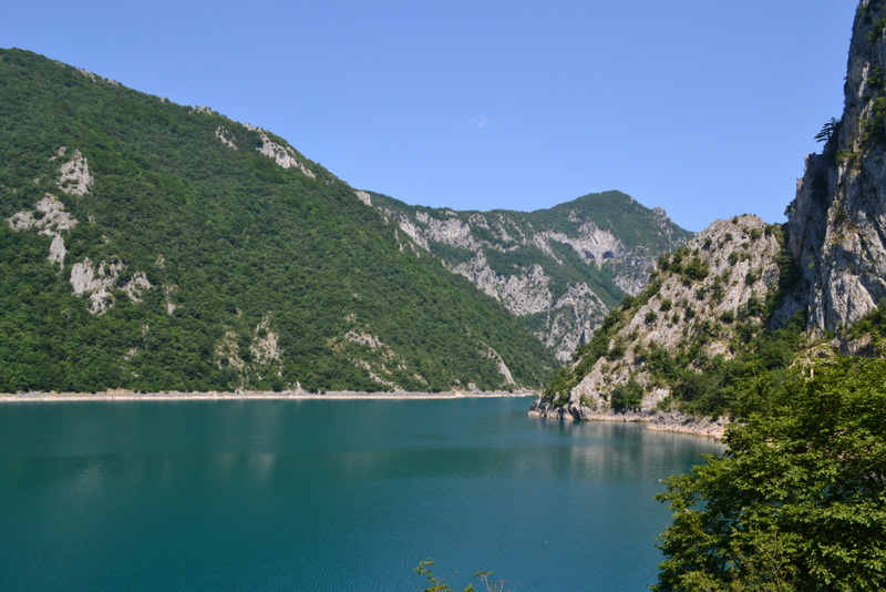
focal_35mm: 27
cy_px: 296
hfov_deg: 67.4
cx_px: 443
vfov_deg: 48.0
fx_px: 665
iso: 400
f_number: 10
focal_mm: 18
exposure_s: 1/320
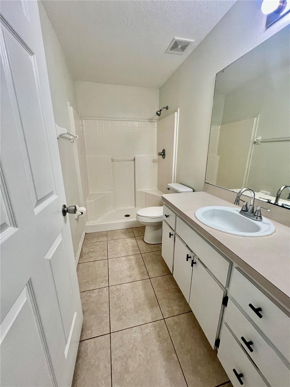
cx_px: 145
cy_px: 194
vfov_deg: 106.2
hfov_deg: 89.9
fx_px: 145
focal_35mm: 13
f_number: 1.8
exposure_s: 1/60
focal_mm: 1.57
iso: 160
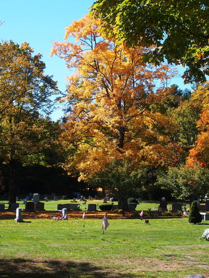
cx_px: 104
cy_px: 139
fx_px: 563
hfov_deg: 21.0
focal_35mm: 70
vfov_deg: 27.8
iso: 100
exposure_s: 1/800
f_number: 3.5
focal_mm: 14.5
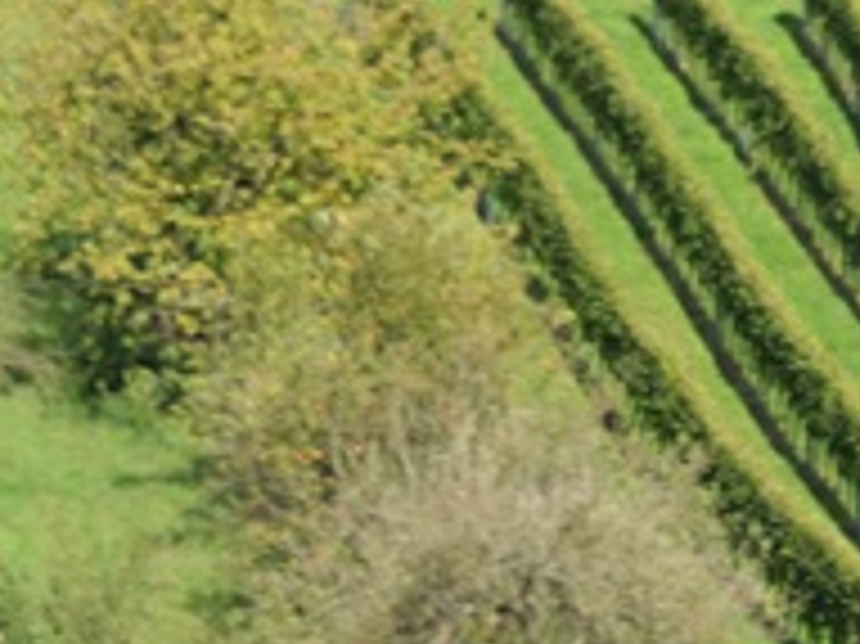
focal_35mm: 502
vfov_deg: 2.9
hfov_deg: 3.9
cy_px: -658
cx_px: 801
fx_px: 12464
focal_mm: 60
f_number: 5
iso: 100
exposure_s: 1/320
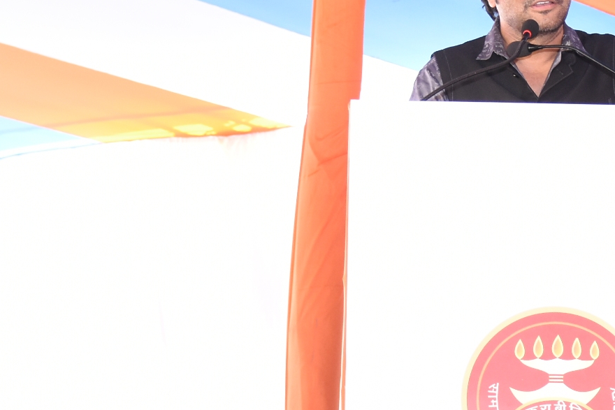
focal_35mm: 161
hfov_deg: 12.7
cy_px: 197
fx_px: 2751
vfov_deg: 8.5
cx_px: 552
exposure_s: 1/125
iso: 1000
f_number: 5
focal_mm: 42
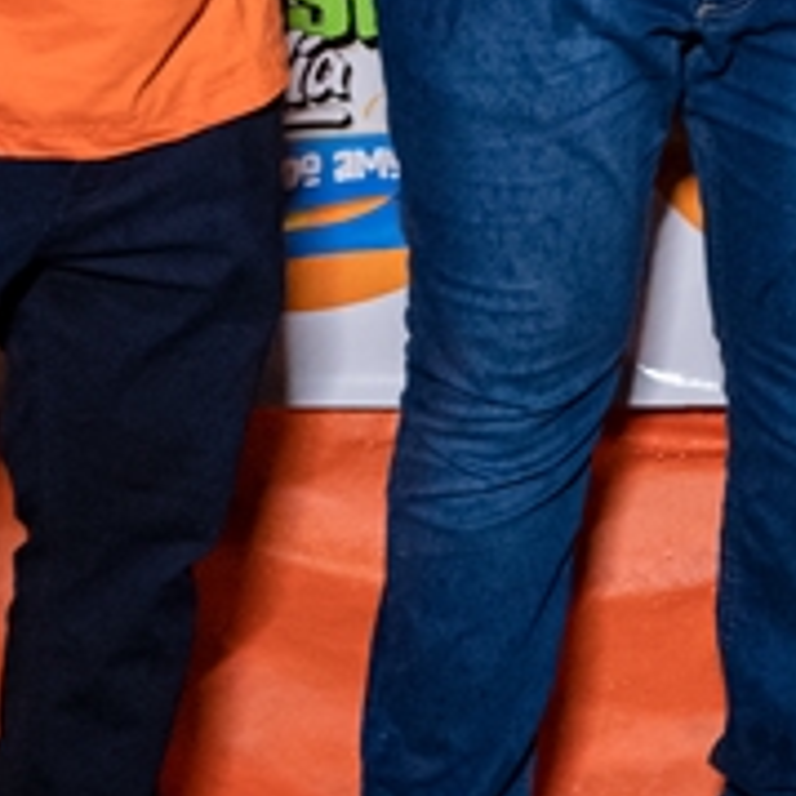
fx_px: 3304
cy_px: -16
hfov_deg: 13.6
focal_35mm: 127
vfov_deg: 13.5
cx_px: 747
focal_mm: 24
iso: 2500
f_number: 2.8
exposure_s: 1/160
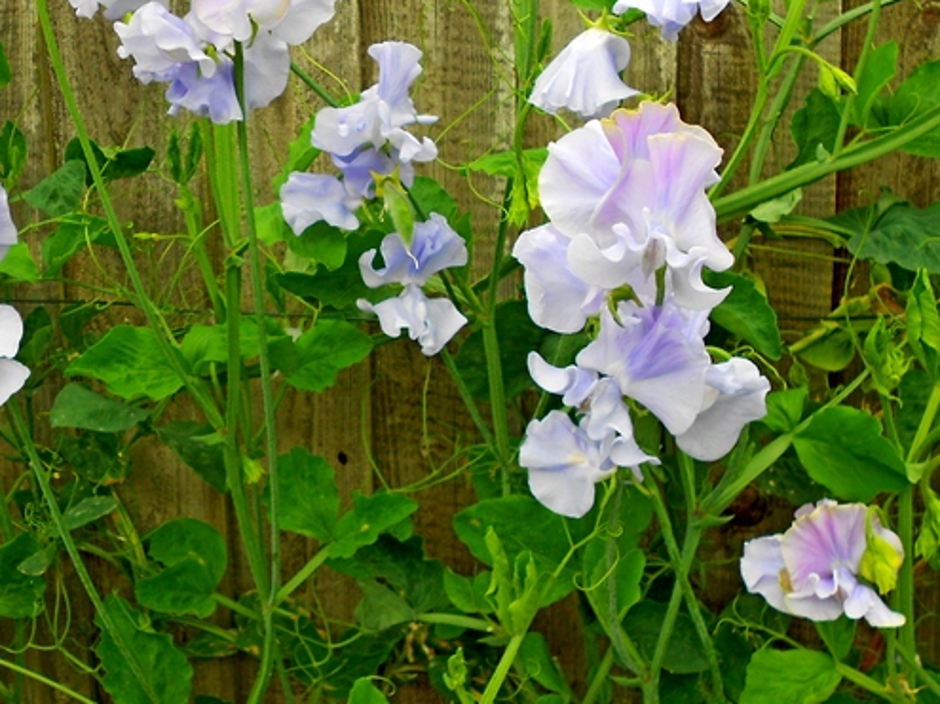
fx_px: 1140
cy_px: 256
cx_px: 391
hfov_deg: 44.6
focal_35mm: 42
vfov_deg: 34.1
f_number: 3.2
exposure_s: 1/80
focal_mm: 4.6
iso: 80
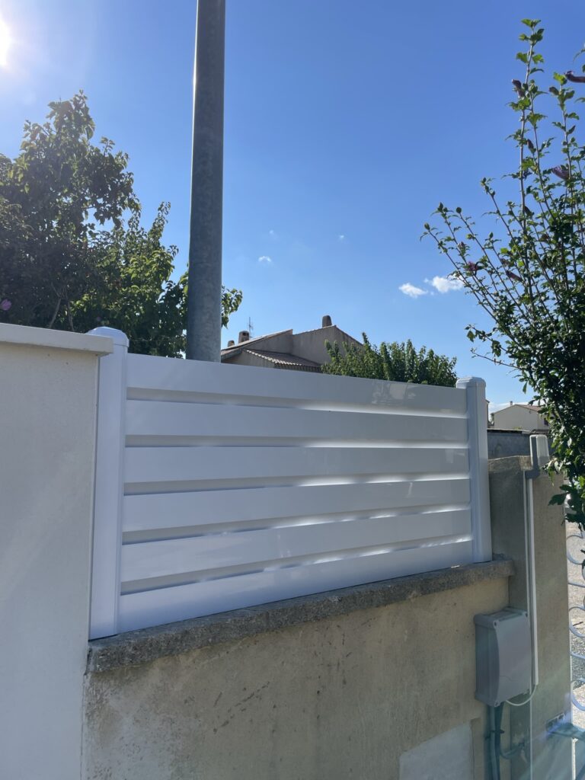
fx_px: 586
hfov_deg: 53.1
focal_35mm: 26
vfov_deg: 67.3
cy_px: 390
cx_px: 292
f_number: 1.6
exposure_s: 1/2681
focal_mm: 4.2
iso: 50
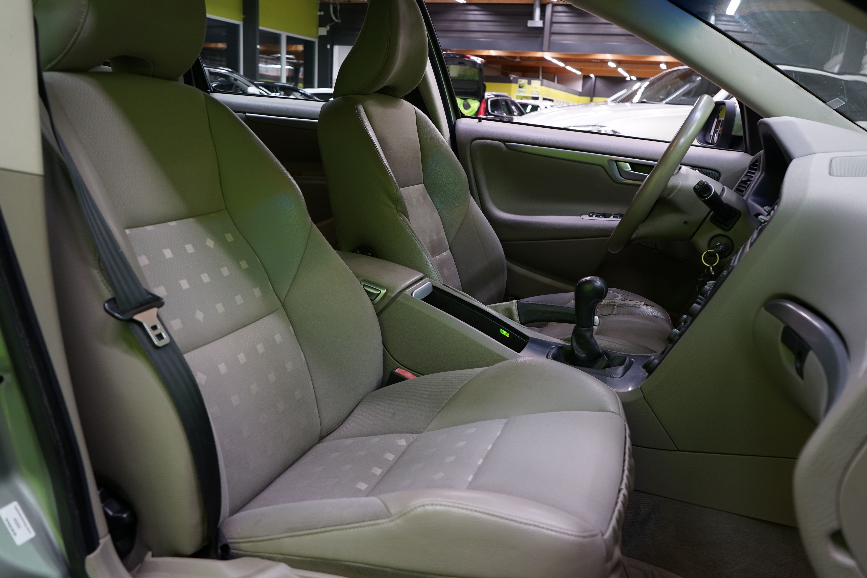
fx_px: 698
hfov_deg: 63.7
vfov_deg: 45.0
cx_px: 434
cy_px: 289
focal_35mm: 29
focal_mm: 29
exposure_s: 1/13
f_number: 5.6
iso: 640
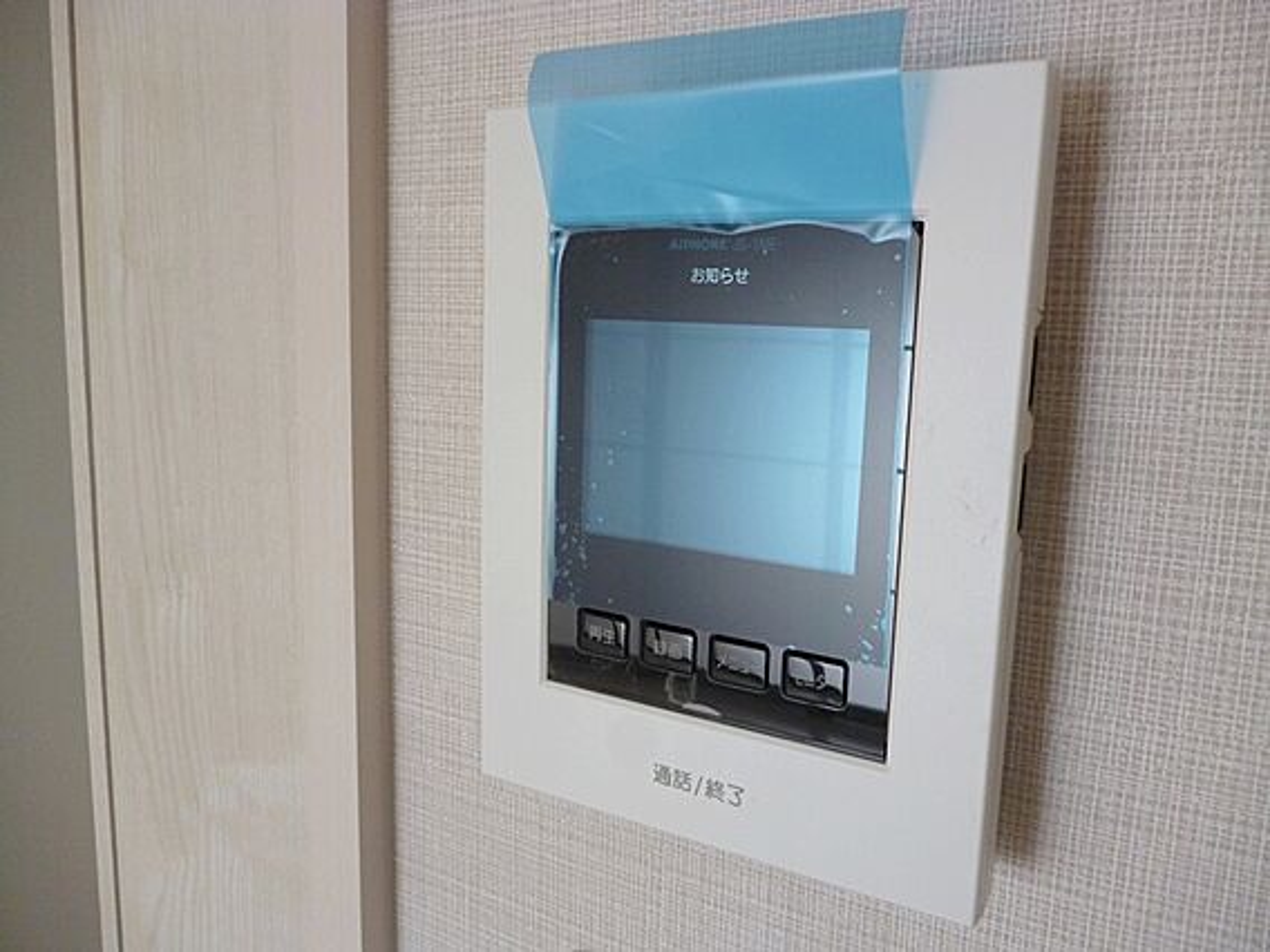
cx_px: 635
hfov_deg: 63.4
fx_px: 1027
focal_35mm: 28
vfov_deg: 49.7
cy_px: 476
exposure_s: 1/60
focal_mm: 5
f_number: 3.1
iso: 250
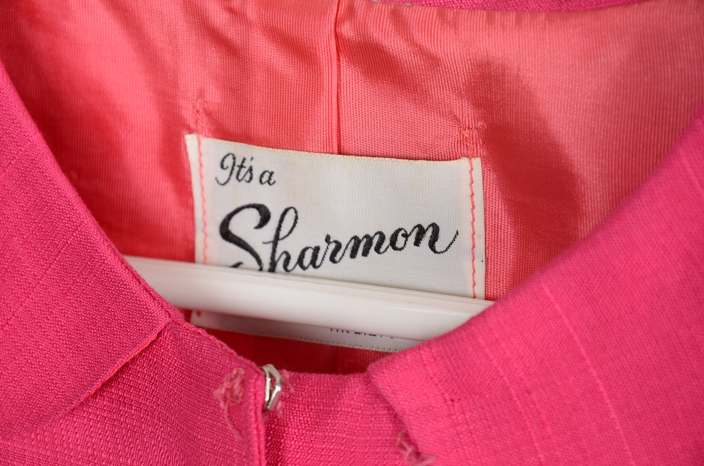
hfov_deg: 13.1
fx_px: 3074
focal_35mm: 158
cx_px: 352
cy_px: 233
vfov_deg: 8.7
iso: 200
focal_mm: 105
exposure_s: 1/80
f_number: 9
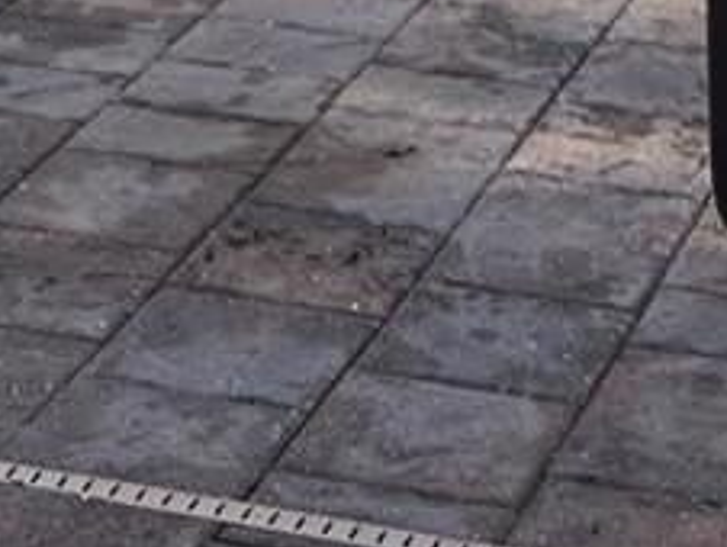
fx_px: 3868
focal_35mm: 184
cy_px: -1345
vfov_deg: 6.9
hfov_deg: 10.7
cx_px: 537
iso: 50
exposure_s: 1/2841
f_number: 1.5
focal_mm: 5.7
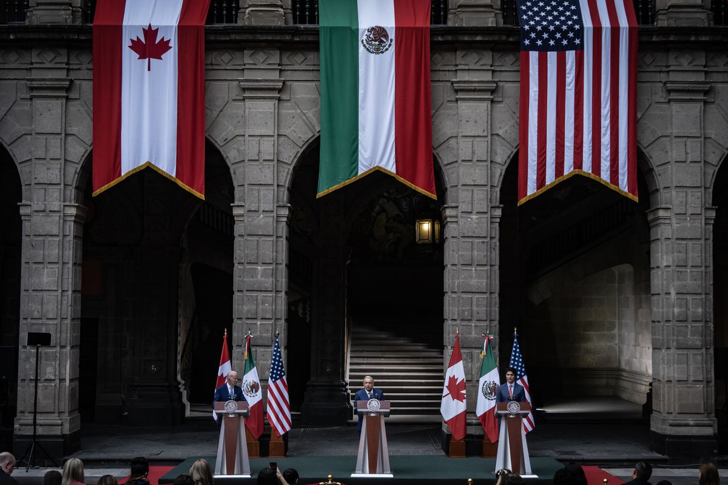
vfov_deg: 27.0
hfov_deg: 39.6
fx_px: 1011
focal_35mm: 50
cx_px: 364
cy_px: 242
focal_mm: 50
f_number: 5.6
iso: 1250
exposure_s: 1/400
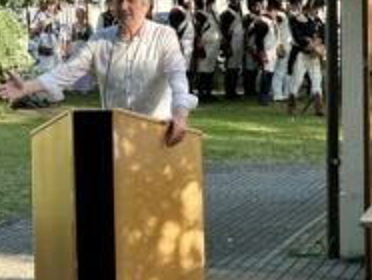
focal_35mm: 134
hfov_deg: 14.7
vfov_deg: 11.0
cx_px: 188
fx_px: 1442
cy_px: 18
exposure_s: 1/571
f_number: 1.78
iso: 64
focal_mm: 6.86
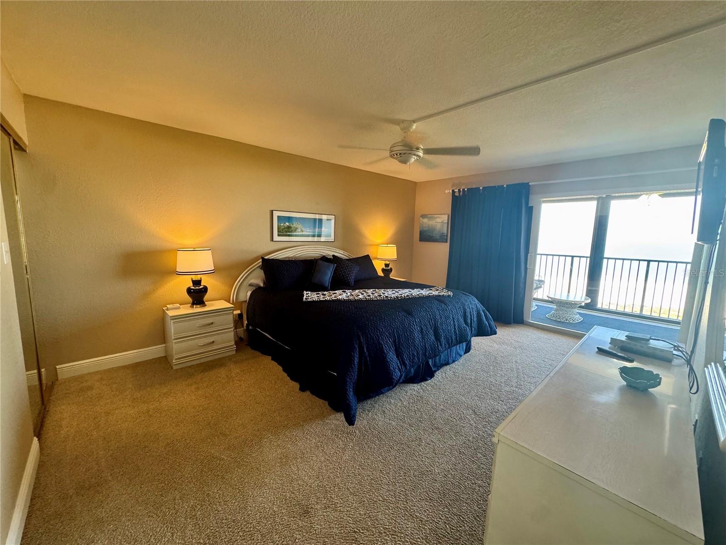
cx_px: 363
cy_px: 272
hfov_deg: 102.1
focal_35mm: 14
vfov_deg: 85.7
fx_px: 294
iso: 200
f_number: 2.2
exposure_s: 1/60
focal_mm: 2.22
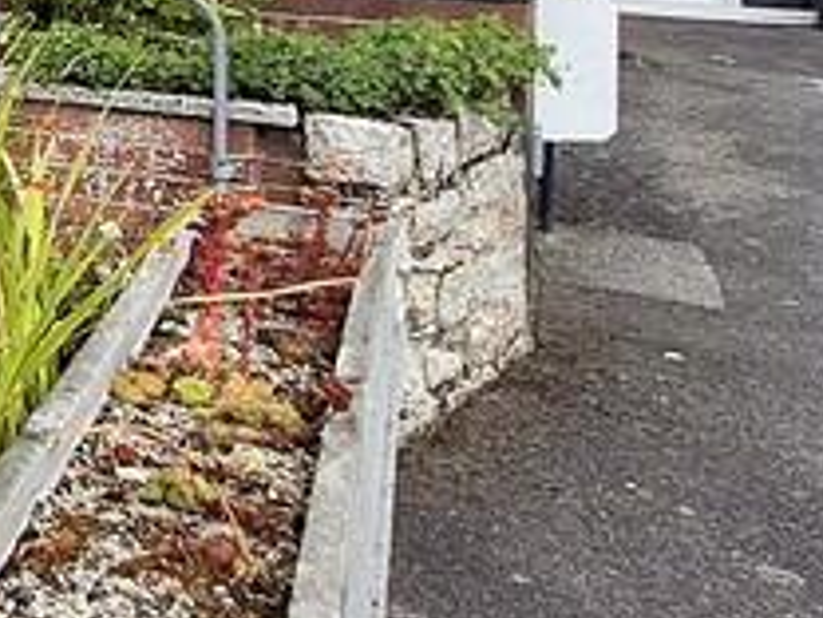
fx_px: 1522
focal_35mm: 64
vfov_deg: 20.9
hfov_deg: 21.2
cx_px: -625
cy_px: -186
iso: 50
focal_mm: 1.7
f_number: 2.2
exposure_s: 1/2344
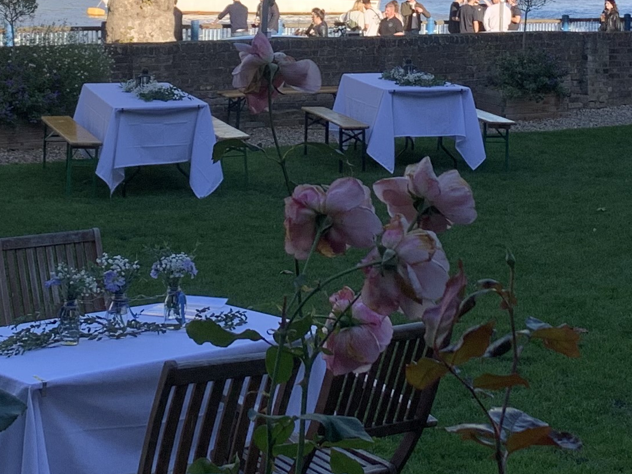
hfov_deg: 20.4
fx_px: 1753
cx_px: 302
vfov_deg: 15.1
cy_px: -13
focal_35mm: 96
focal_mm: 4.25
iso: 25
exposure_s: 1/808
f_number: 1.8
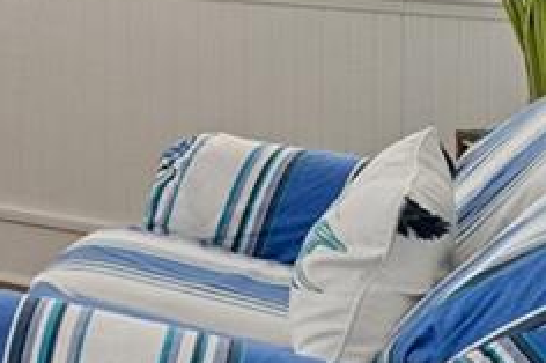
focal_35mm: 95
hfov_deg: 13.5
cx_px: -858
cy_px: -171
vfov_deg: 13.6
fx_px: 1440
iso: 320
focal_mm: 14
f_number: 8
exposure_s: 1/30
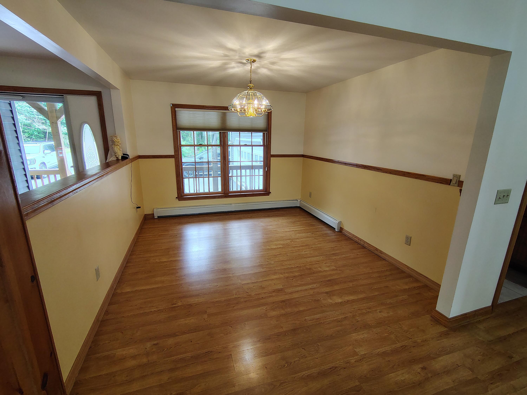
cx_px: 264
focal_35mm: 16
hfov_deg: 94.5
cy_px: 198
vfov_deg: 78.1
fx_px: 244
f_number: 2.2
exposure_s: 1/60
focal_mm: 2.13
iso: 330
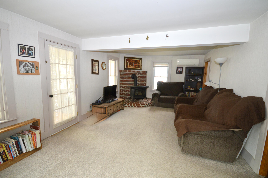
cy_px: 89
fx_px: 112
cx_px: 134
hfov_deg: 100.4
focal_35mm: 15
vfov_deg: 77.2
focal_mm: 10
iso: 450
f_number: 4
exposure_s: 1/60
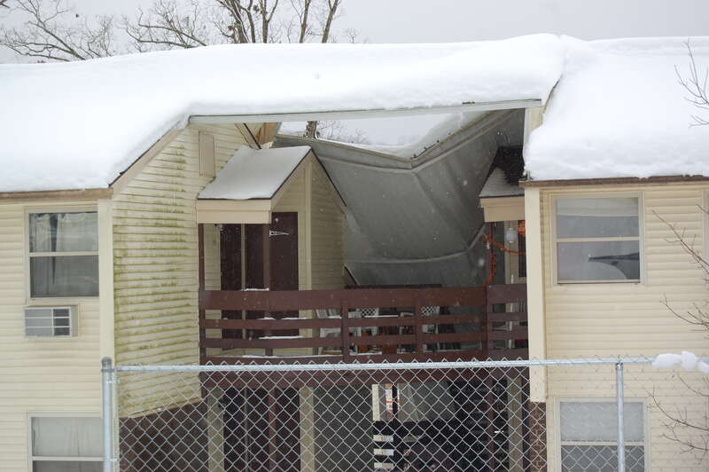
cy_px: 236
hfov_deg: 24.6
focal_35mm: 82
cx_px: 354
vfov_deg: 16.5
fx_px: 1623
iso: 400
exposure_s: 1/500
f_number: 5.6
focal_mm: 55
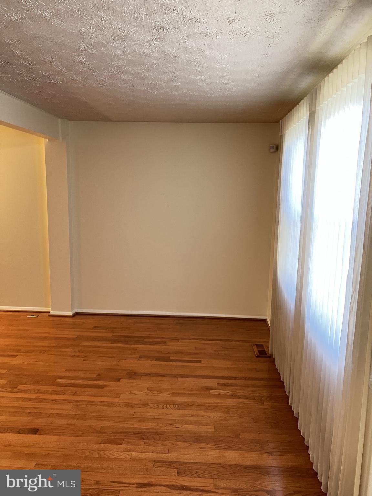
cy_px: 248
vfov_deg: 67.3
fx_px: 373
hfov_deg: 53.1
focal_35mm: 26
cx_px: 186
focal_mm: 5.7
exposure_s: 1/60
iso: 200
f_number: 1.5
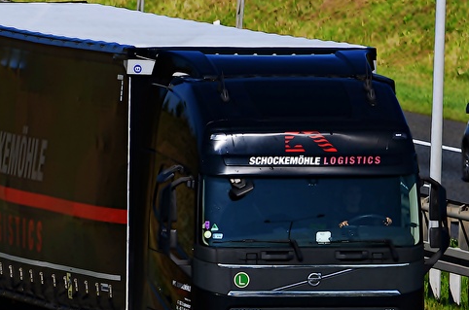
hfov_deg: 2.8
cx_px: 162
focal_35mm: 747
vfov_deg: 1.8
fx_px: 9709
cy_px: 215
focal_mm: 300
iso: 100
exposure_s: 1/800
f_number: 8
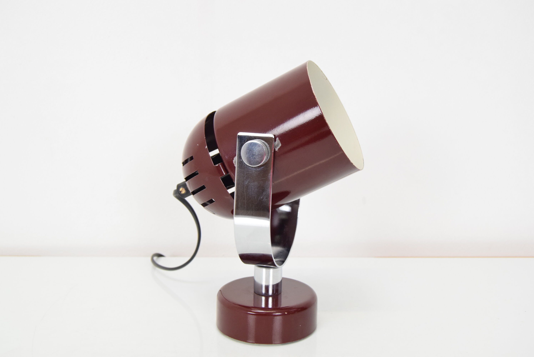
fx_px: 623
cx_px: 267
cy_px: 178
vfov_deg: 31.9
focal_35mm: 42
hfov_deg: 46.4
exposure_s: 1/160
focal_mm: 28
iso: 1600
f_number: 6.3
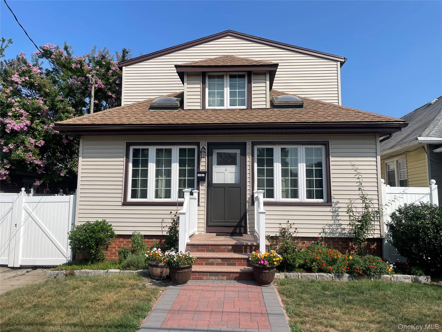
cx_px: 221
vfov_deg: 53.1
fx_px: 332
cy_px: 166
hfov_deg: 67.3
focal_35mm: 26
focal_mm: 4.2
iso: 32
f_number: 1.6
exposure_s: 1/4292
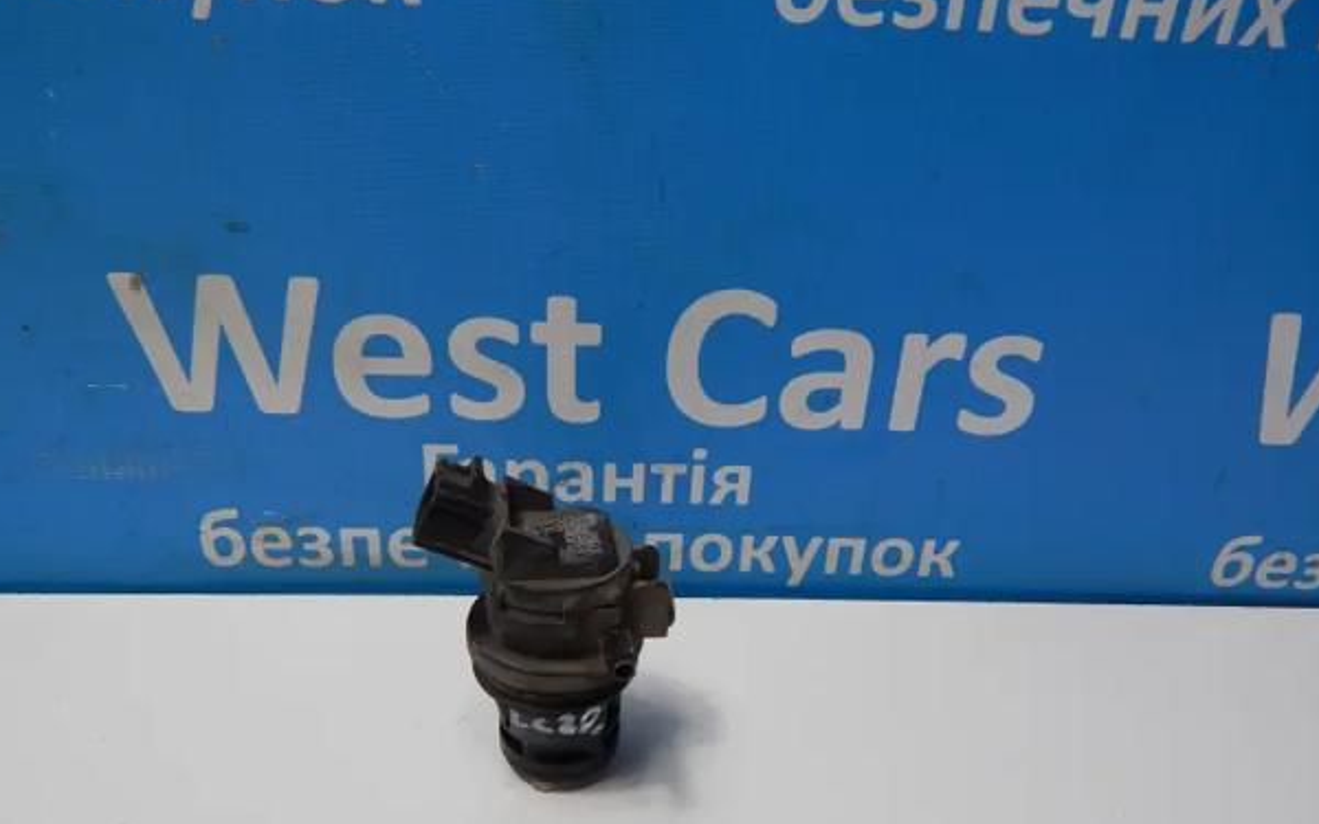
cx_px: 633
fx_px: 935
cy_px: 466
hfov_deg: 70.4
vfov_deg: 47.5
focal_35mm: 26
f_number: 3
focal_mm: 4
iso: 125
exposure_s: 1/60
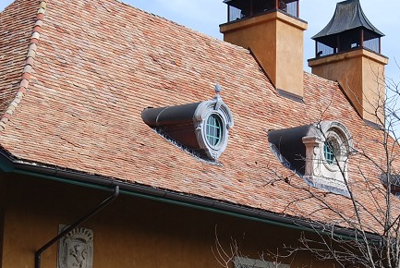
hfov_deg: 20.9
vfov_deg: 14.1
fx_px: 1078
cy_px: 211
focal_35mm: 97
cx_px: 272
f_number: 8
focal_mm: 35
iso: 100
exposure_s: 1/250
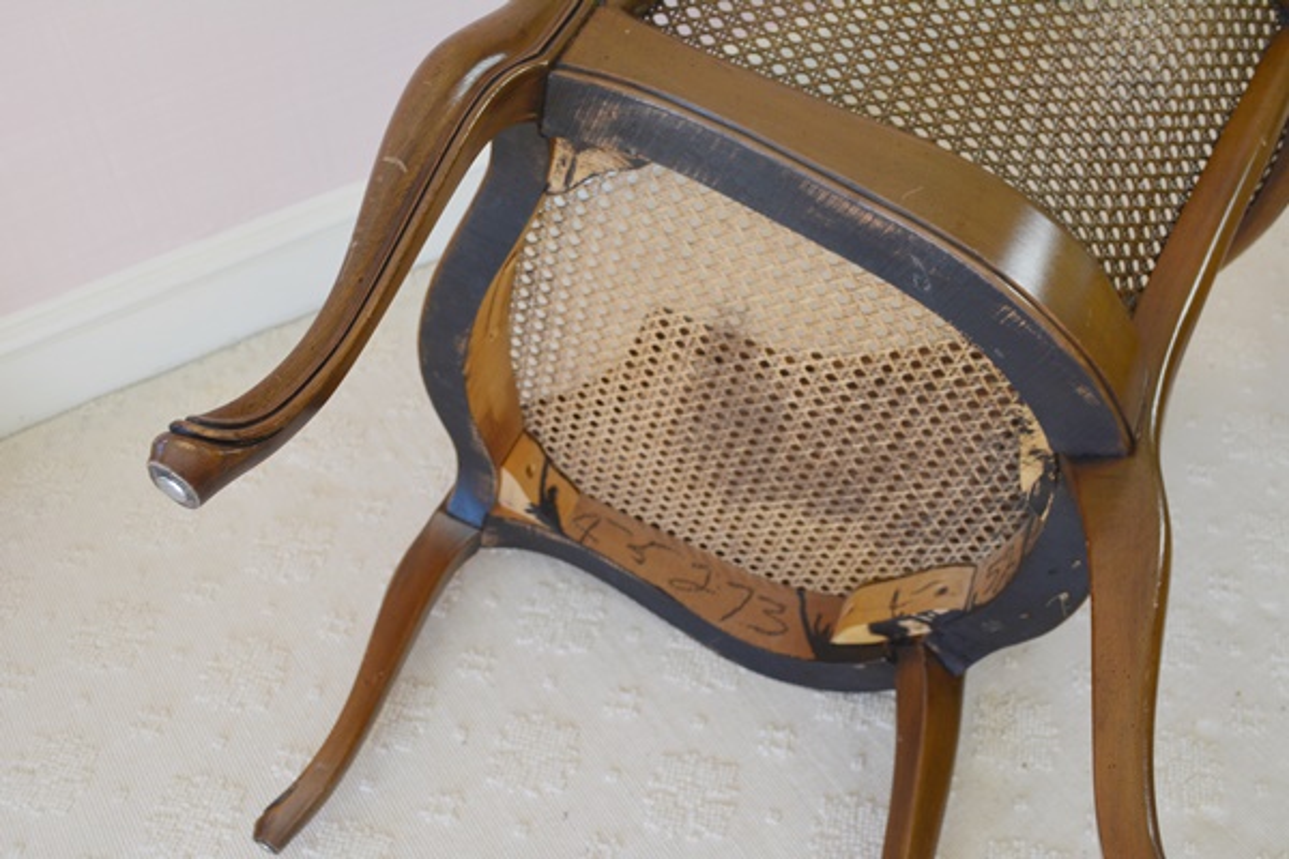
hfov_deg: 53.1
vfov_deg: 36.9
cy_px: 430
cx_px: 644
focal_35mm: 36
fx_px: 1289
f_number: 5.6
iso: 400
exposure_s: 1/125
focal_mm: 24
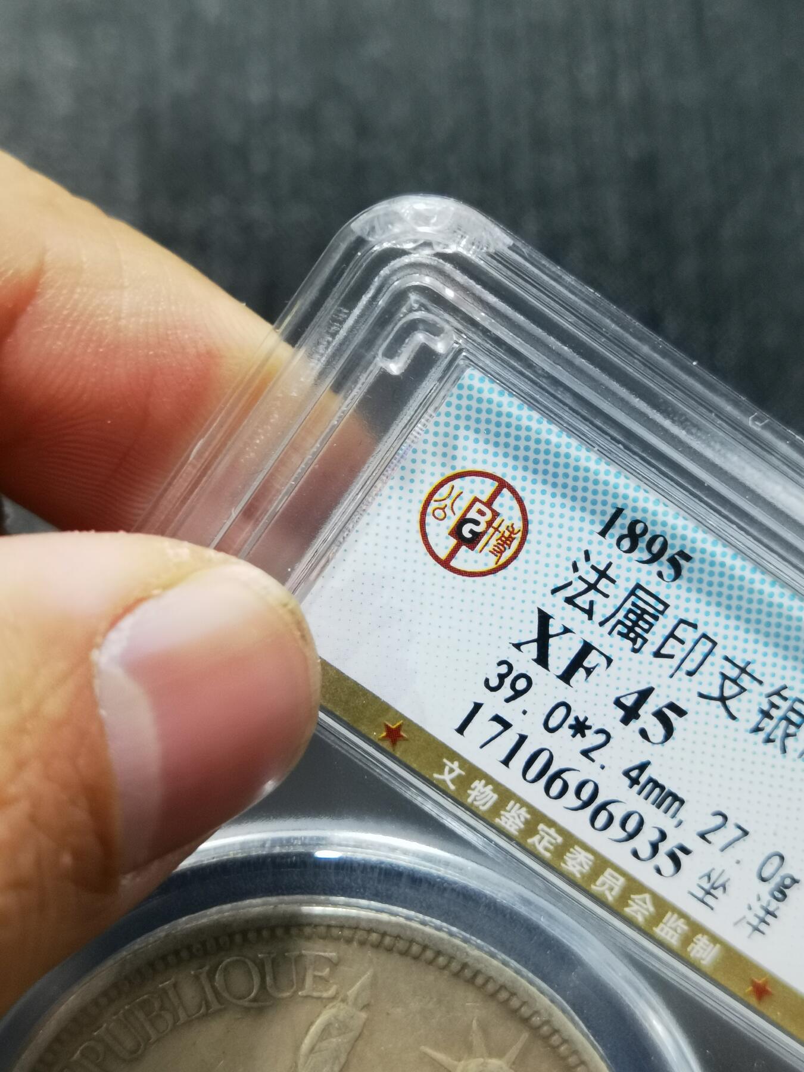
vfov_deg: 31.2
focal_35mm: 62
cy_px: 536
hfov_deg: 23.7
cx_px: 402
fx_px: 1920
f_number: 1.9
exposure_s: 1/50
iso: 125
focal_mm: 6.67
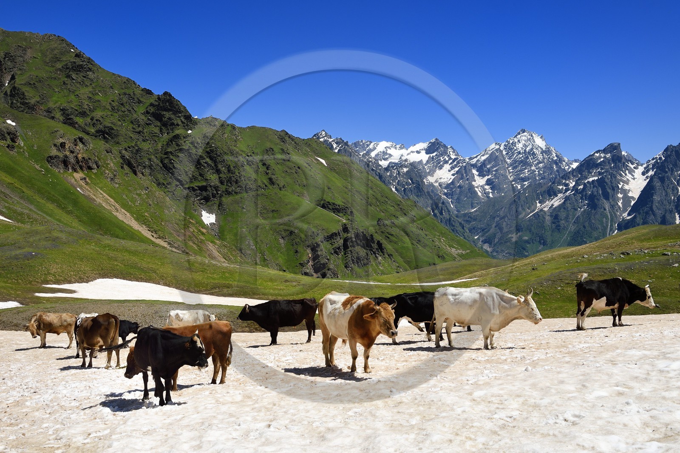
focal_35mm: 34
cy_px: 226
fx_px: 642
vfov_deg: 38.9
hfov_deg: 55.8
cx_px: 340
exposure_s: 1/250
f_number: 16
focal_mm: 34
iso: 200
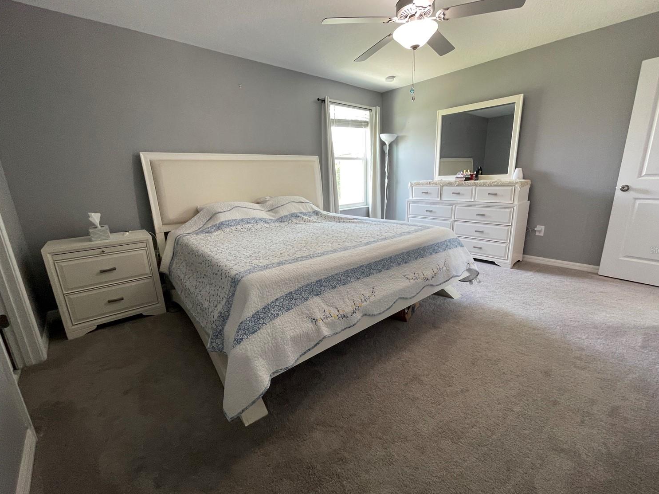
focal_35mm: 14
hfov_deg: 102.1
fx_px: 266
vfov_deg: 85.7
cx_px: 337
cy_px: 250
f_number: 2.4
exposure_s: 1/30
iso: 200
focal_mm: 1.54
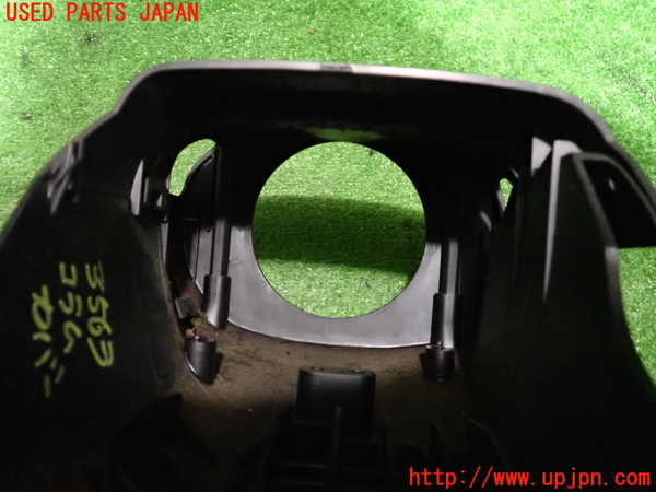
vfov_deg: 49.7
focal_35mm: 28
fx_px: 531
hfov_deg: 63.4
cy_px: 246
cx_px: 328
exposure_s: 1/40
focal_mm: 5.05
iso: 2500
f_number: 2.2
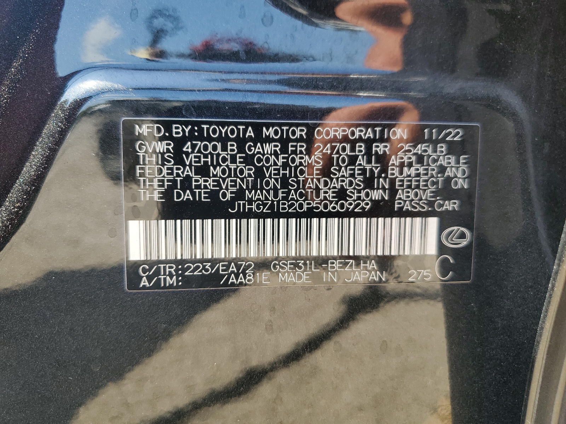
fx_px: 425
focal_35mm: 26
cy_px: 212
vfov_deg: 53.1
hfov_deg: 67.3
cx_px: 283
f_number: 1.5
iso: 50
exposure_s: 1/303
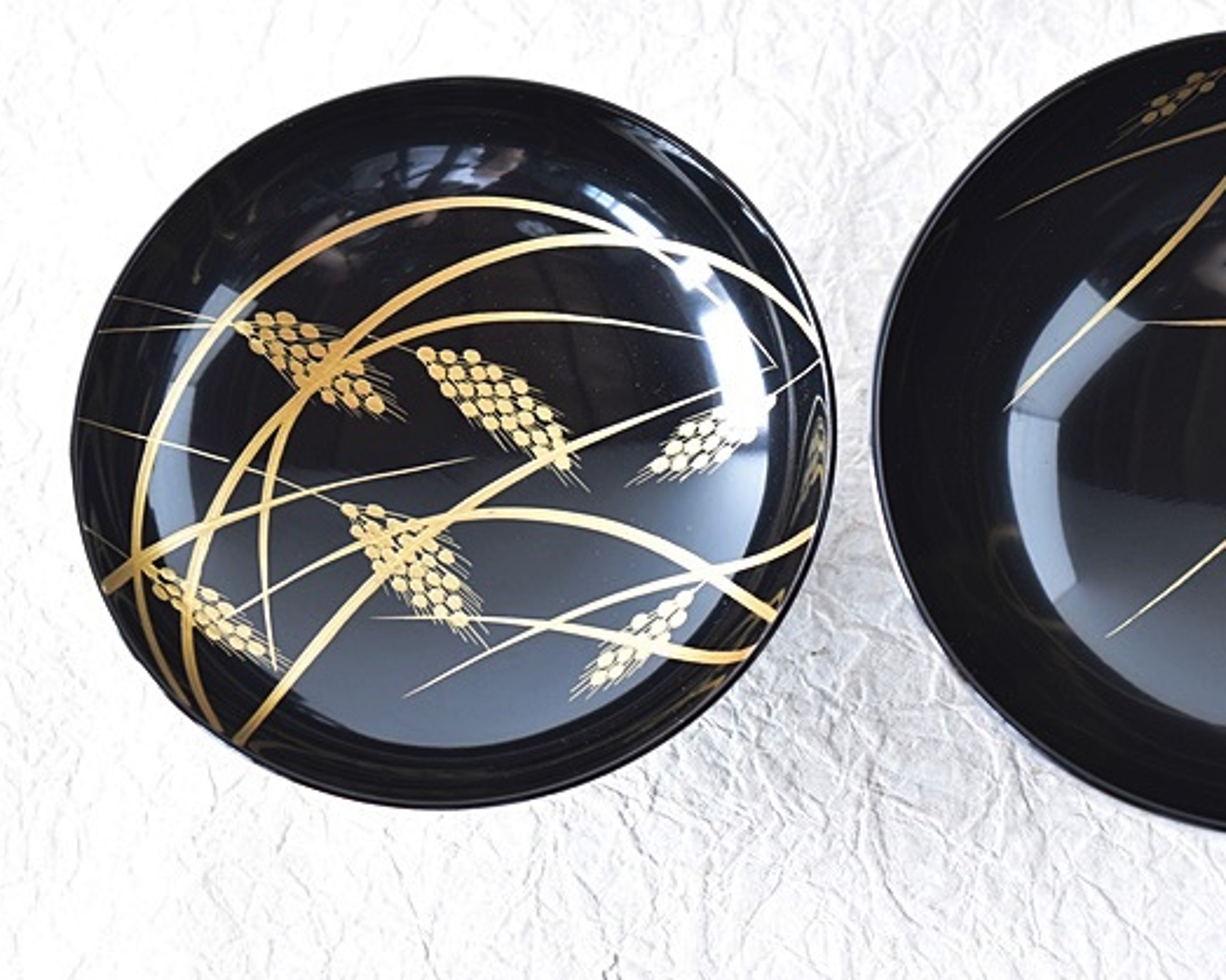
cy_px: 395
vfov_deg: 13.7
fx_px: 4062
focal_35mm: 112
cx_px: 867
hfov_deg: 17.1
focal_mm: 52
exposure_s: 1/3
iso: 400
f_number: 5.6
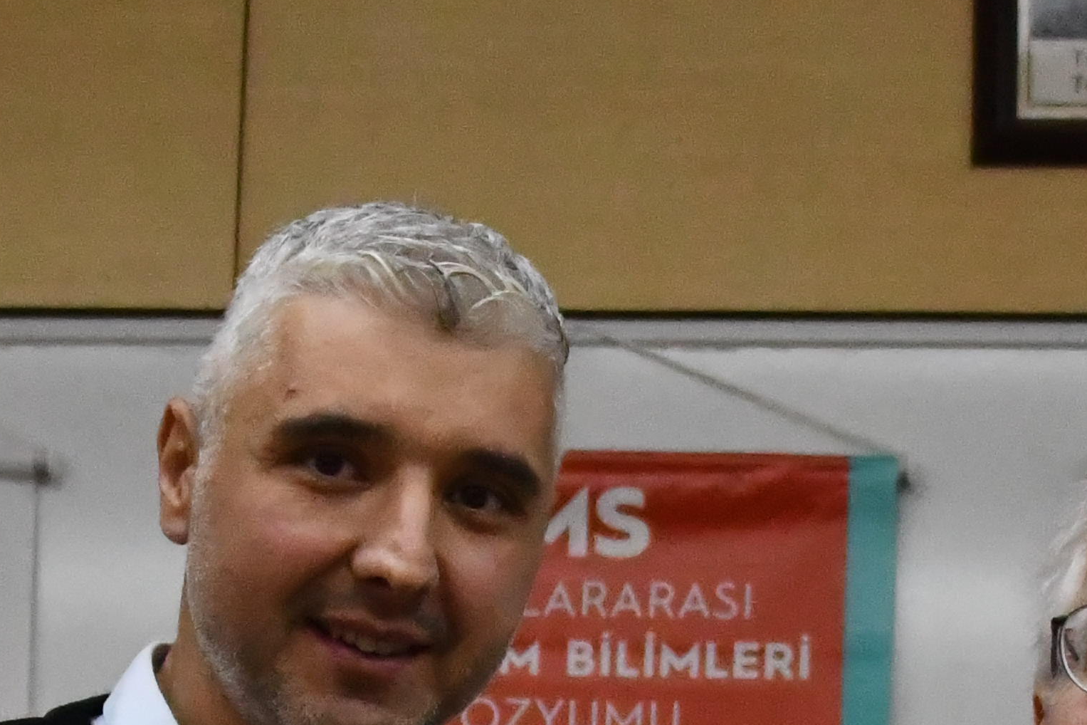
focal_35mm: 175
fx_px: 5284
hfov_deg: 11.7
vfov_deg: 7.8
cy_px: 890
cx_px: 799
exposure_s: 1/320
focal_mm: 32
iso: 8000
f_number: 3.8
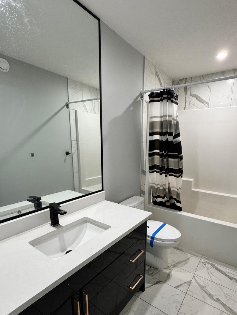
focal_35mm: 19
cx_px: 135
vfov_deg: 84.1
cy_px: 181
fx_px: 173
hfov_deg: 68.4
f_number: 2.2
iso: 200
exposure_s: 1/60
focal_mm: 2.22
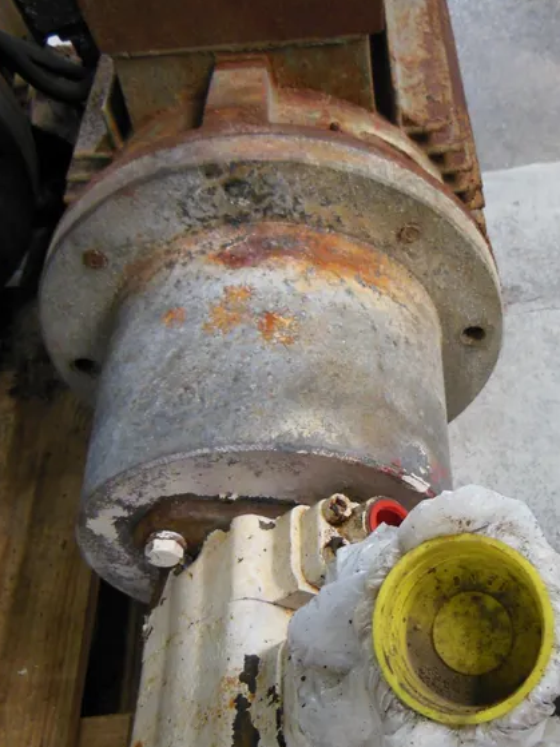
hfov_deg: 38.1
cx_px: 388
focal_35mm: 37
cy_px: 400
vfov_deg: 50.1
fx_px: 798
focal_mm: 4.5
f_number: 3.5
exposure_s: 1/30
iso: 400
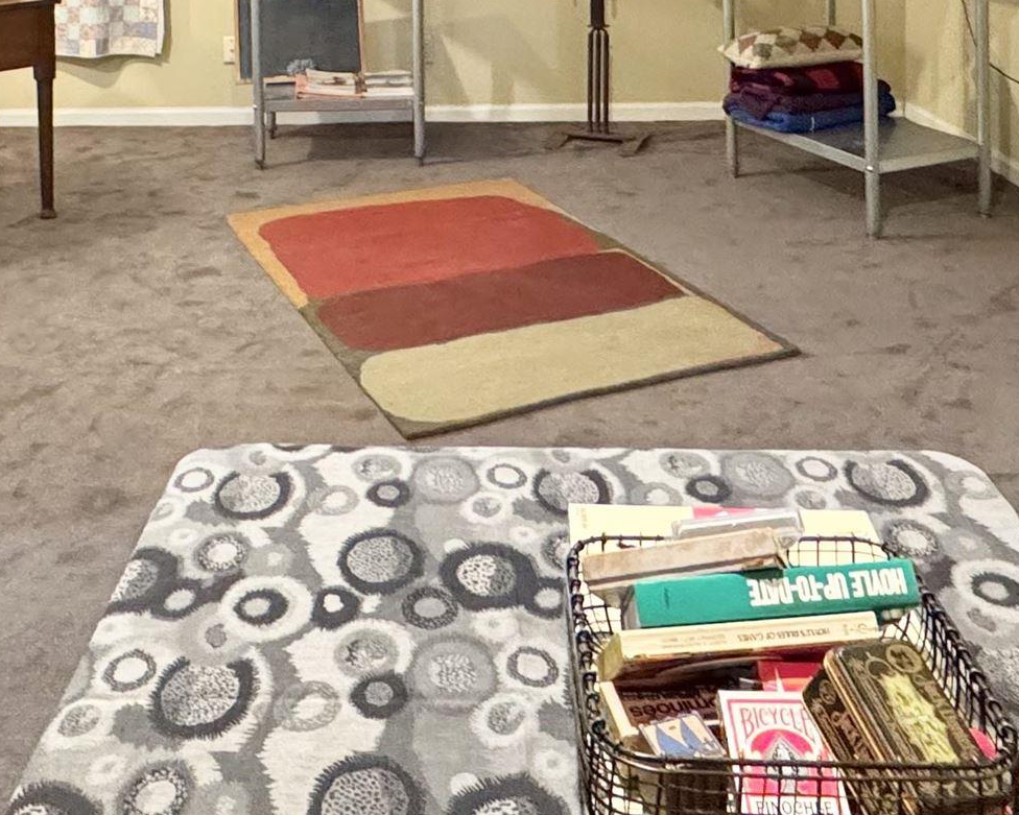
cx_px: 440
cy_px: -115
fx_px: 1297
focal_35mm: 43
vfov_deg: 30.6
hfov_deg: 42.8
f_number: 2.2
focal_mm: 2.22
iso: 800
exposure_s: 1/60
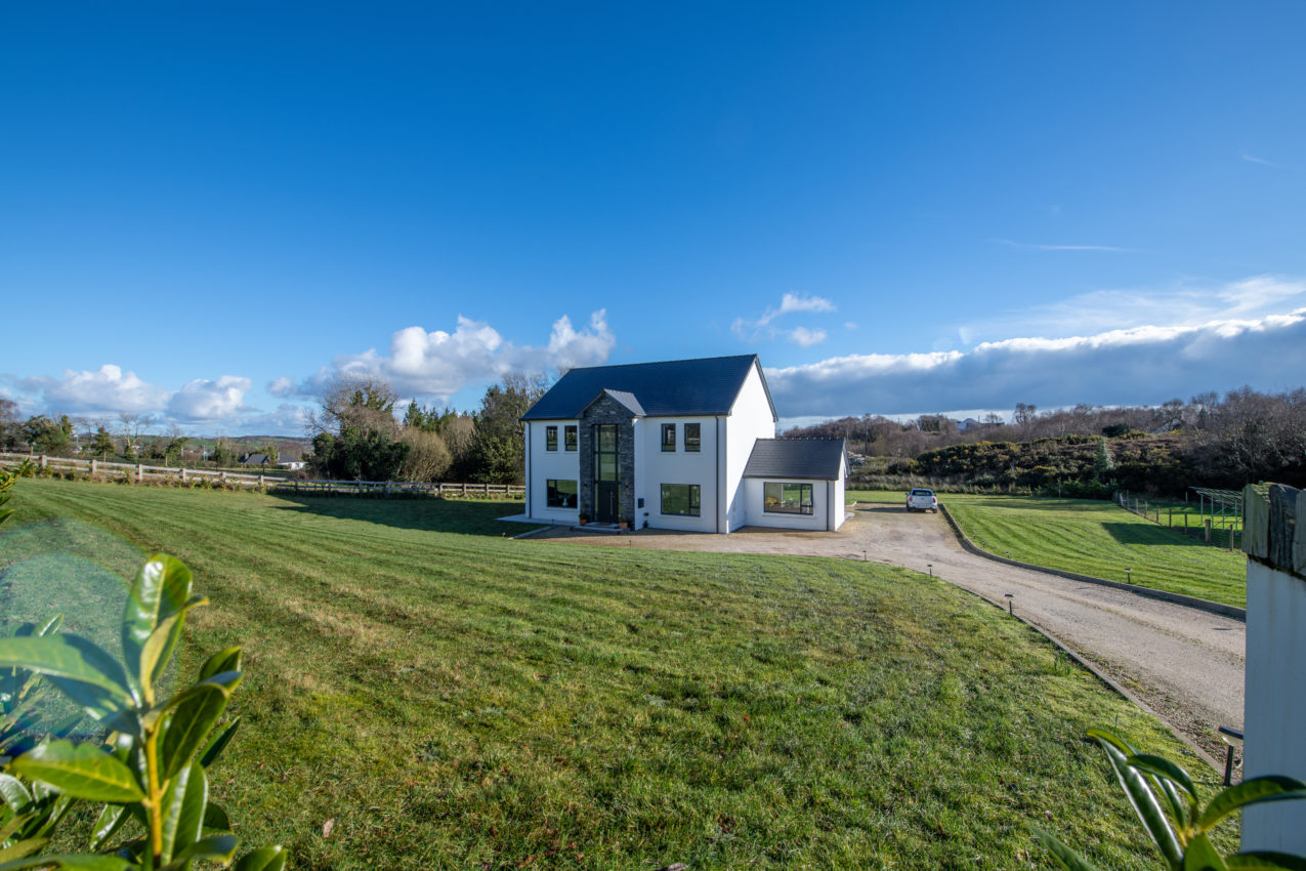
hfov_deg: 104.3
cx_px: 653
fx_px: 508
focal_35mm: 14
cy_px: 436
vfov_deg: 81.2
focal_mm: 14
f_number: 8
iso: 100
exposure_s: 1/250
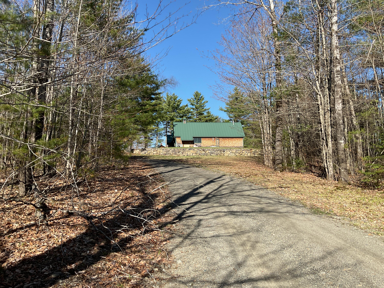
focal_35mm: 29
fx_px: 322
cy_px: 144
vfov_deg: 48.2
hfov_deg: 61.7
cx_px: 192
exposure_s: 1/1098
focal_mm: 3
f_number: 1.8
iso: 16
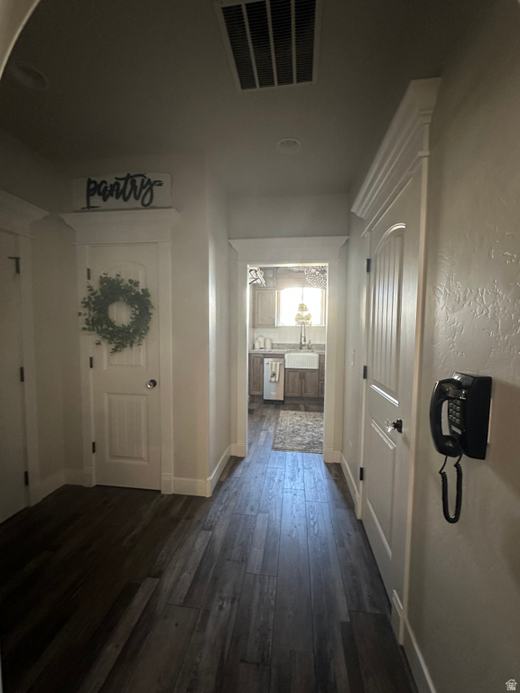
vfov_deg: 102.1
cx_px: 260
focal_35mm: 14
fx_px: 280
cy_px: 346
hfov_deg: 85.7
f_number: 2.2
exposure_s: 1/60
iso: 640
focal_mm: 2.22
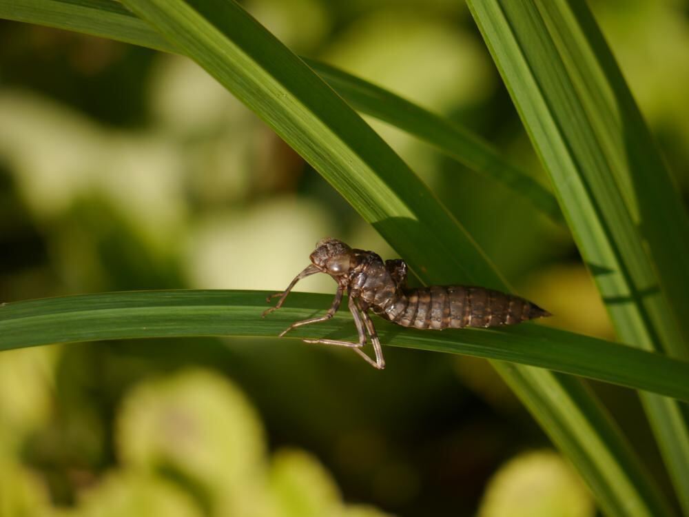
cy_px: 258
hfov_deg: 5.0
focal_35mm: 400
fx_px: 7962
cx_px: 344
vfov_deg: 3.7
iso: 160
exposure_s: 1/400
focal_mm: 200
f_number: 5.6
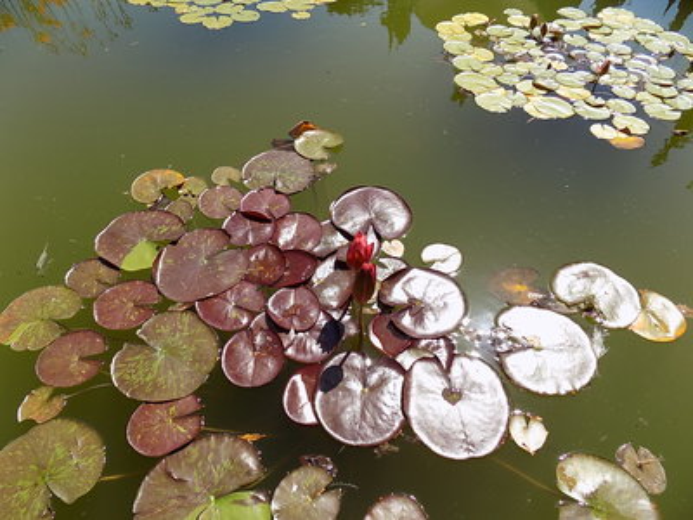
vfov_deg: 58.9
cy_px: 260
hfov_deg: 73.9
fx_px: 460
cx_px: 346
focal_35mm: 23
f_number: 3.1
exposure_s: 1/1250
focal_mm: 4
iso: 80
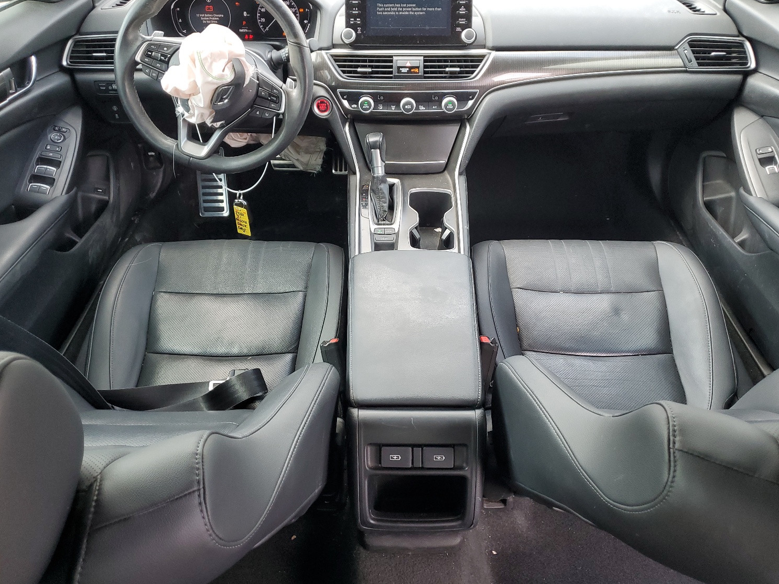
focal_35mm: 28
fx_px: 630
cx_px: 402
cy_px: 280
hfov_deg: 63.4
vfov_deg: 49.7
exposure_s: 1/120
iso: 79
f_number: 1.5
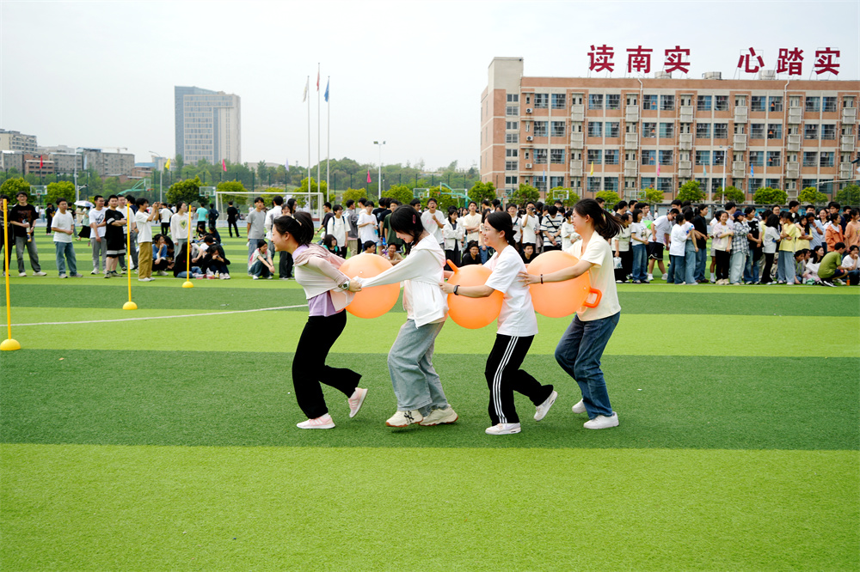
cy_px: 286
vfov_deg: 34.2
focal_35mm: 39
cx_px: 430
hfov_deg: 49.6
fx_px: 931
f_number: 5
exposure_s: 1/400
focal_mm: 39
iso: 100
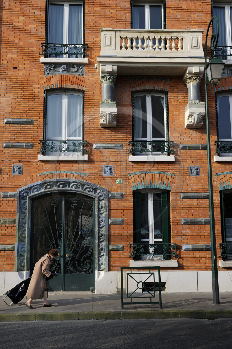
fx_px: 338
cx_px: 116
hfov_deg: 37.8
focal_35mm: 35
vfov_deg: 54.4
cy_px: 174
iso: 200
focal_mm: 35
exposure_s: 1/200
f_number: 10
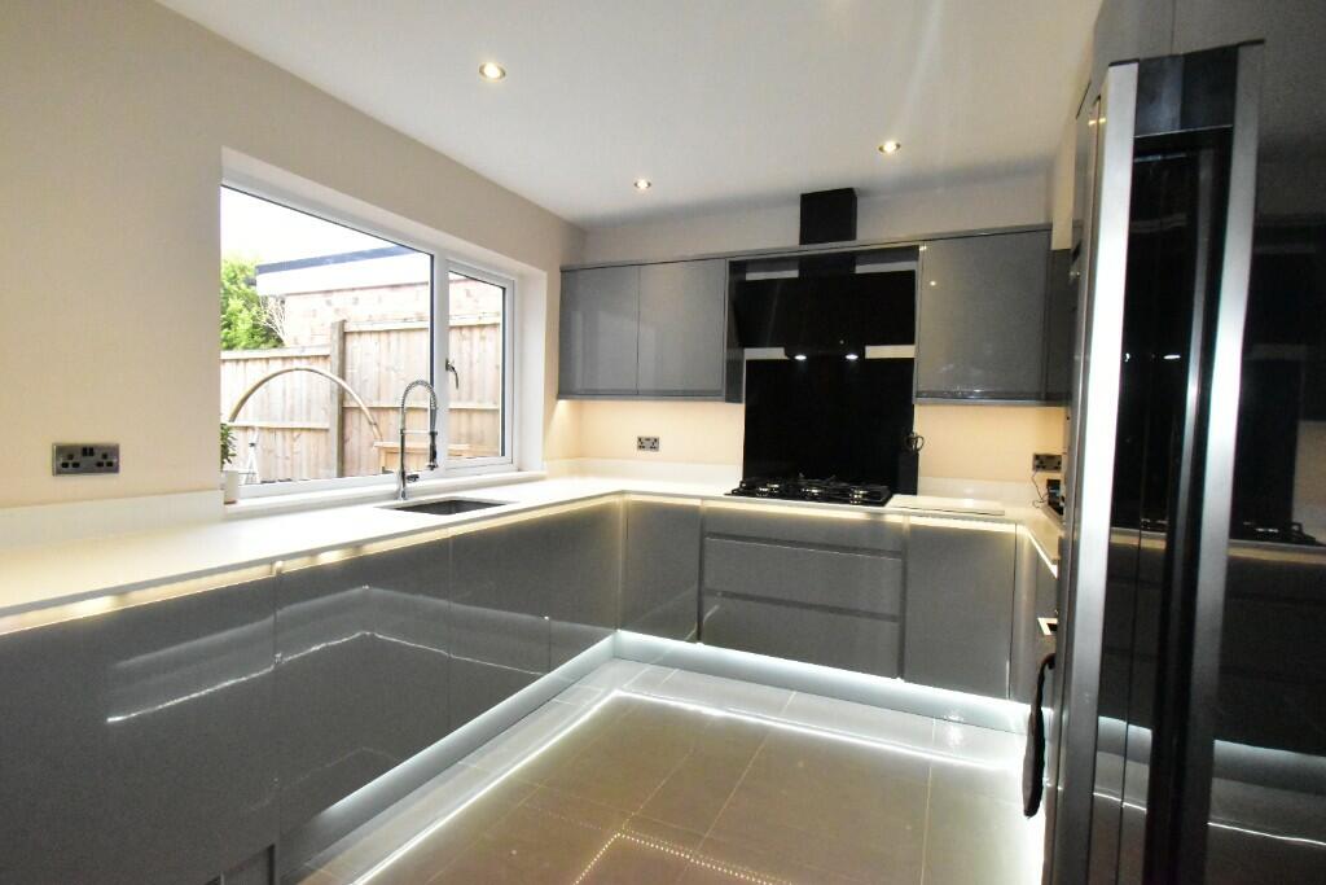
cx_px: 663
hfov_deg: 92.4
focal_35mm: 17
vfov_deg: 69.7
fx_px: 635
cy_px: 442
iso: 12800
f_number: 10
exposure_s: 1/200
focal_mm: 11.5
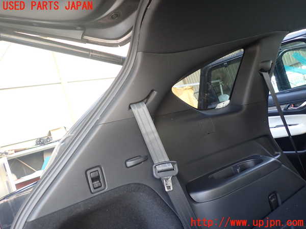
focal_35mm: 25
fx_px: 221
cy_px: 114
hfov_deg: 69.4
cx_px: 153
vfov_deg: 54.9
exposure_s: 1/50
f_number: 2
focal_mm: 4.5
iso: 200
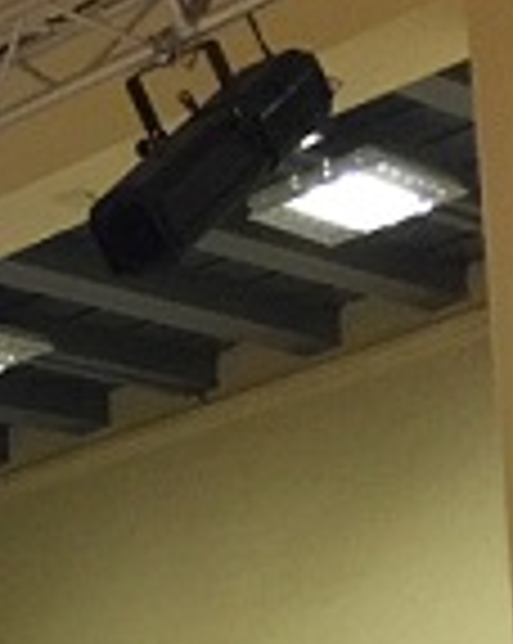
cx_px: -904
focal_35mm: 136
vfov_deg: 13.1
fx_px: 2587
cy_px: 1083
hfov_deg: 9.4
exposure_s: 1/10
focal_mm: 4.15
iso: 100
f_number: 2.2
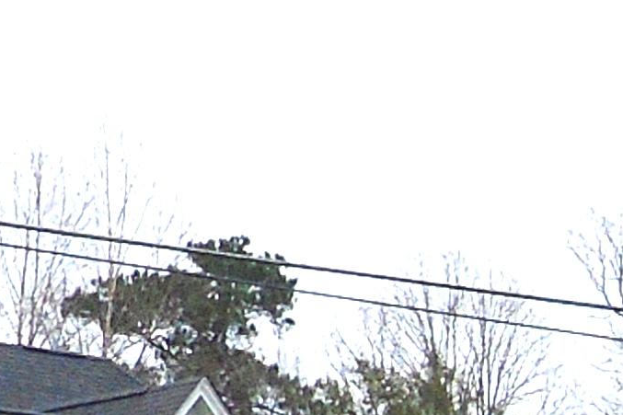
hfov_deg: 8.7
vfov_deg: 5.9
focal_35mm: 231
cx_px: -318
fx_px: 3996
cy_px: 482
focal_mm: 10.2
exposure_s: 1/250
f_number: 12.3
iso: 400
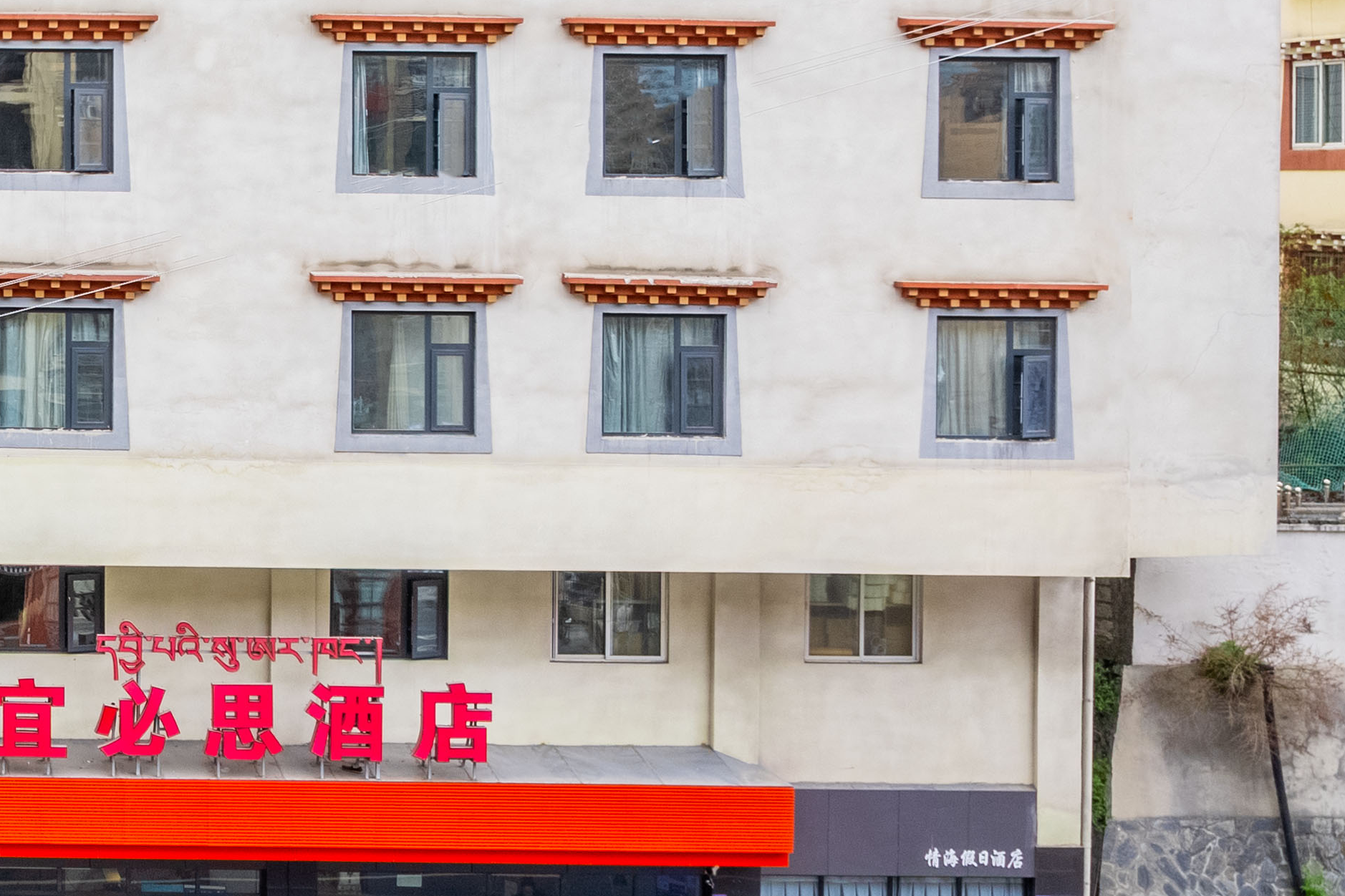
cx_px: -183
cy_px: 177
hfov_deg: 28.2
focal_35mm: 64
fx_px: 2391
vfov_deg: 21.0
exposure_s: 1/2000
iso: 100
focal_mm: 8.38
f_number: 2.8
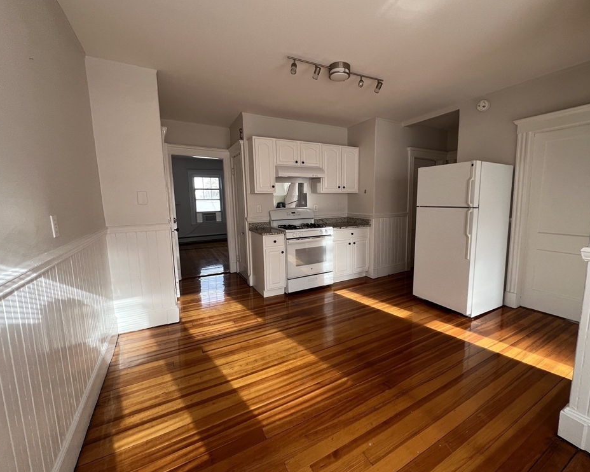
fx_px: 244
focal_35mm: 14
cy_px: 233
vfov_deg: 88.0
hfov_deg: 100.5
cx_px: 319
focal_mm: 1.57
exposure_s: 1/99
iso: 50
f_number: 1.8
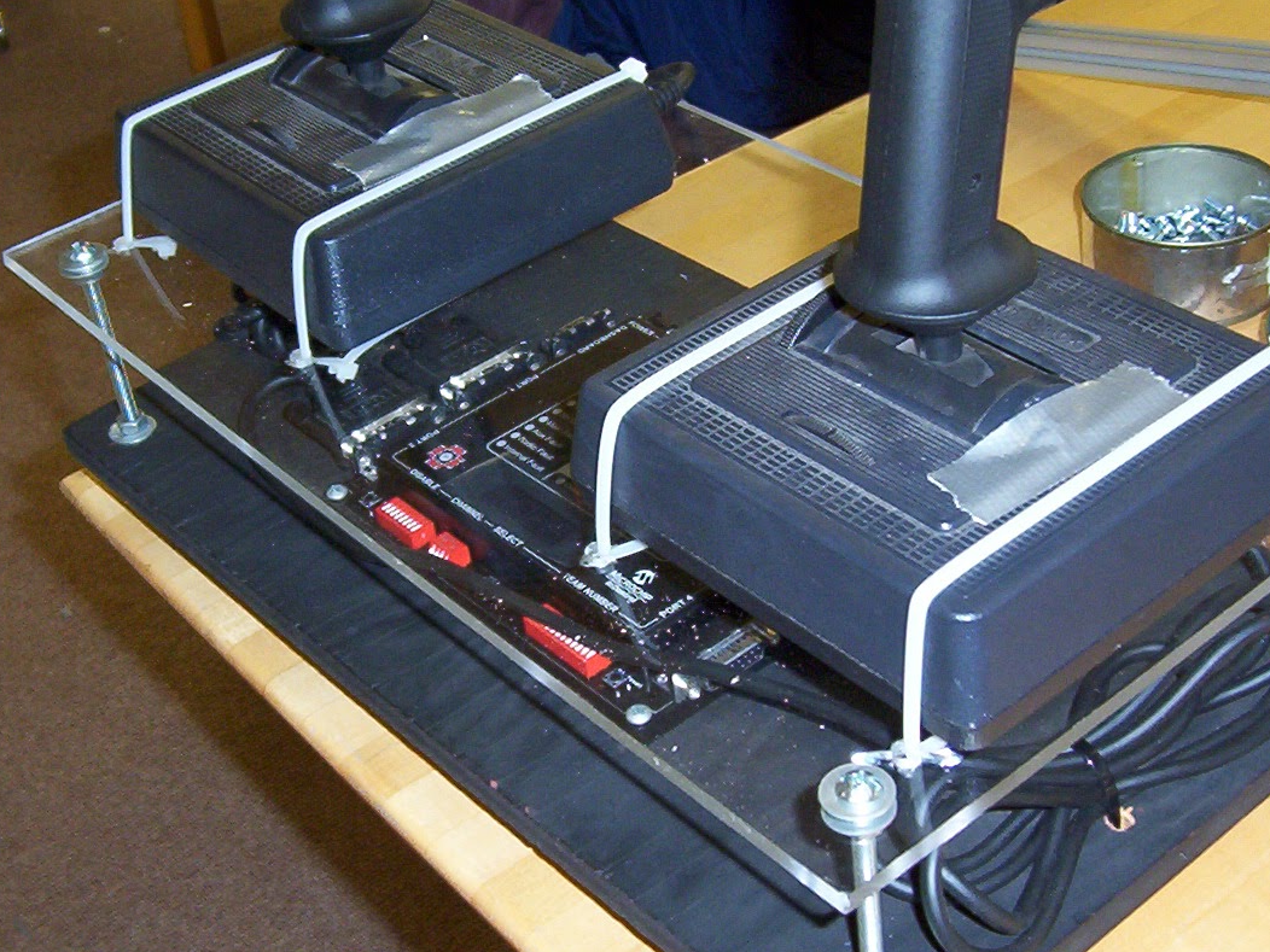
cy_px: 452
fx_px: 2055
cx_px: 612
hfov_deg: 34.3
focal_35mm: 56
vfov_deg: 26.1
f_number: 2.76
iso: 140
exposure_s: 1/30
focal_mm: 5.54
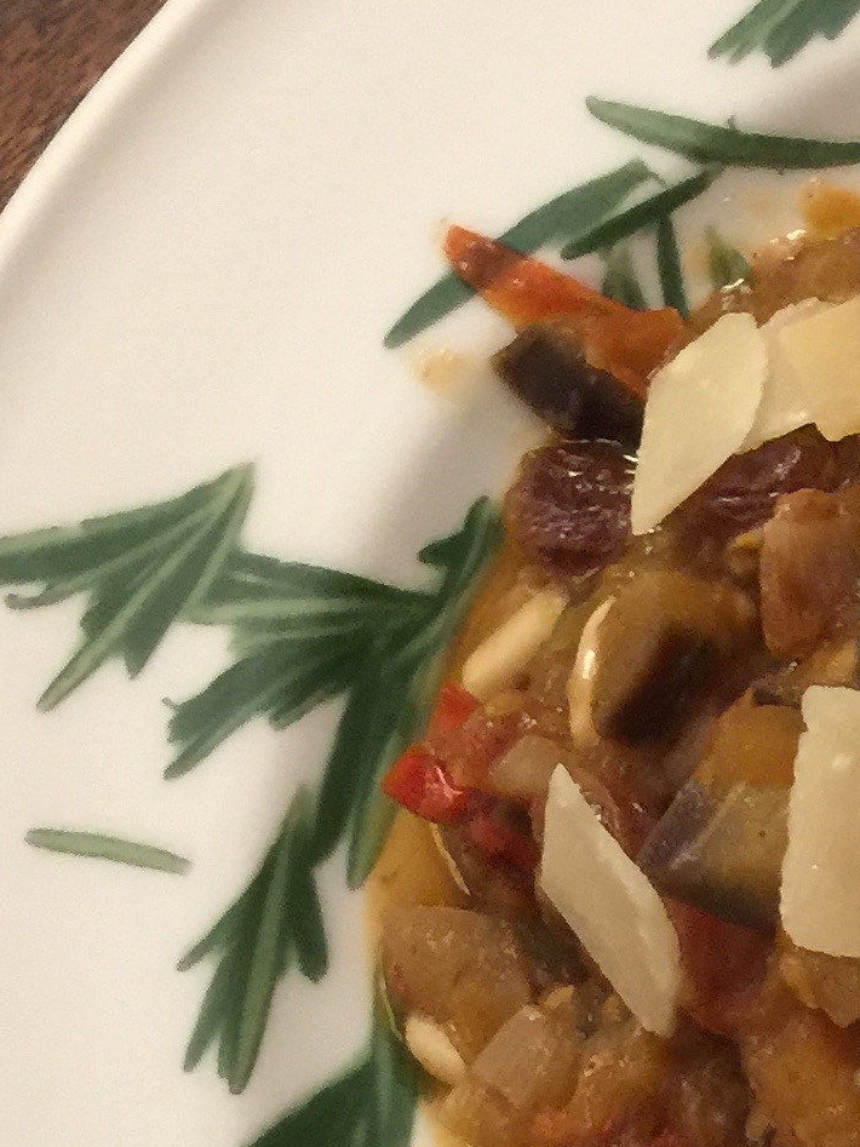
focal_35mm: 100
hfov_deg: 13.9
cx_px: 1263
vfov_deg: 19.5
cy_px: 809
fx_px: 3313
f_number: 2.2
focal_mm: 4.15
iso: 100
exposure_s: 1/10
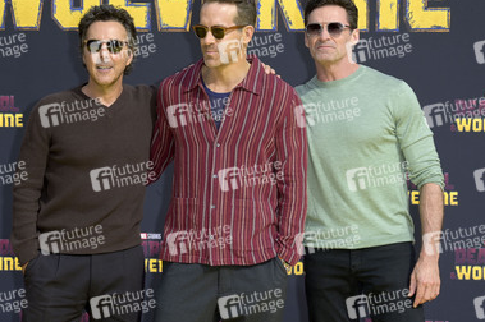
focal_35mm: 125
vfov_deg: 10.9
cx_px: 217
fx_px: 1683
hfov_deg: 16.4
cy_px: 144
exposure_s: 1/200
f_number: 14
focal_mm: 105
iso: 320
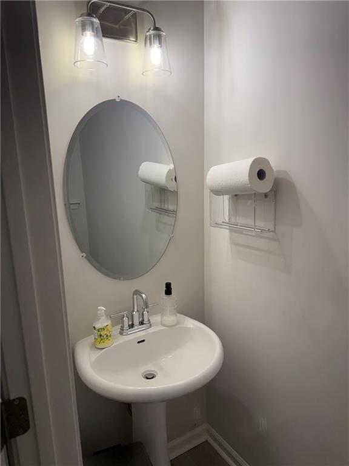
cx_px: 174
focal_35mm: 24
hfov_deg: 56.8
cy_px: 233
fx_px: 323
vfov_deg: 71.6
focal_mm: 6.76
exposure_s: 1/282
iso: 100
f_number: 1.78
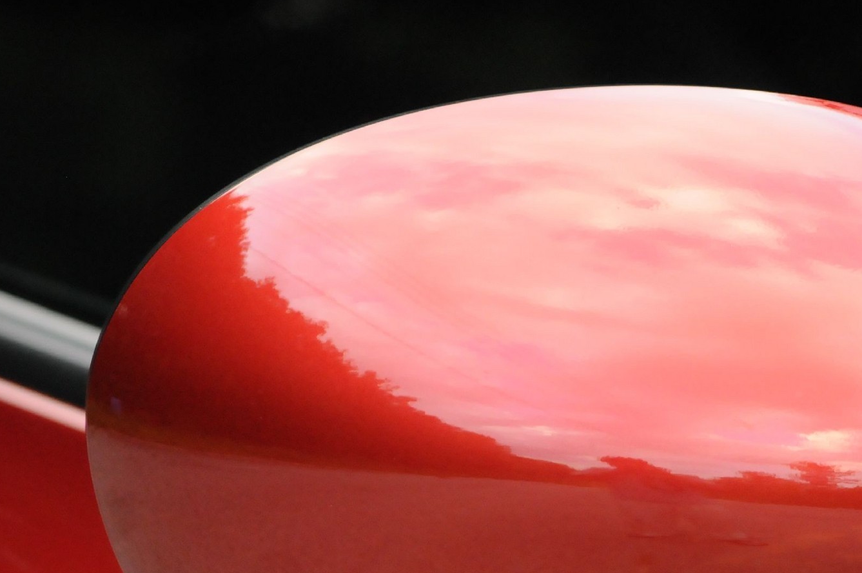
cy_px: 462
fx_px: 6170
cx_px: 720
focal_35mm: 258
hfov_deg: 8.0
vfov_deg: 5.3
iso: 2000
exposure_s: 1/320
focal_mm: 92
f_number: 5.6
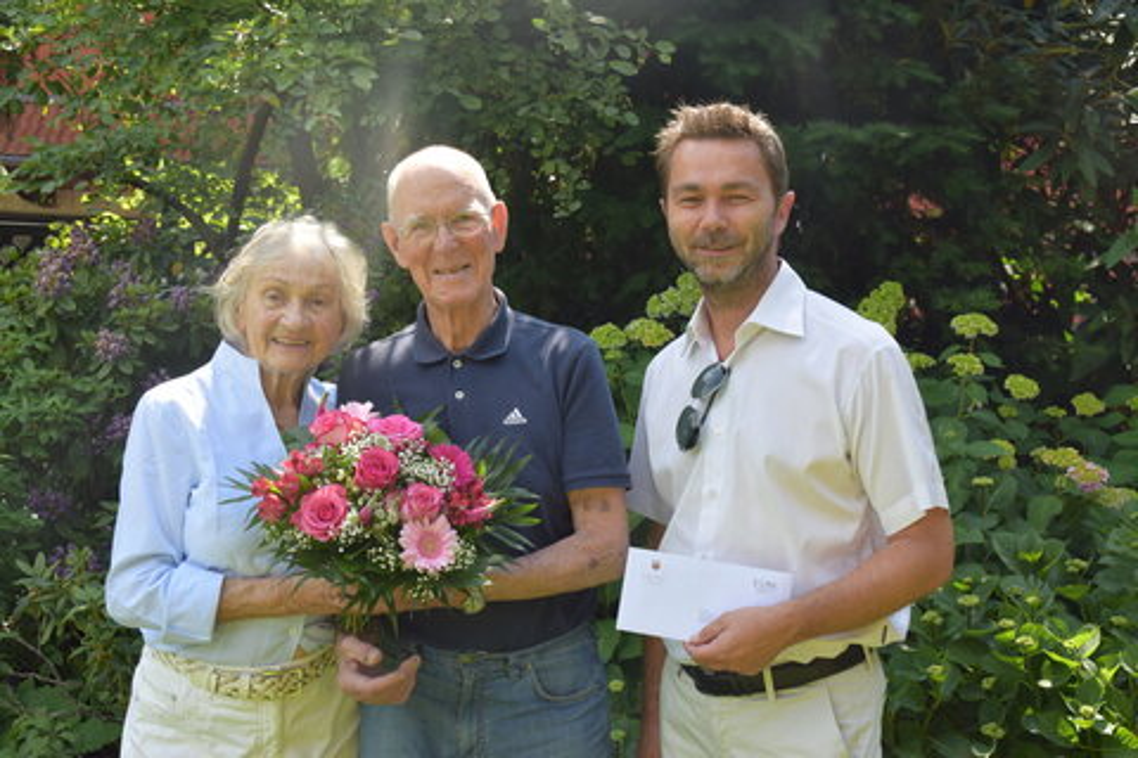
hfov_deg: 41.1
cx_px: 569
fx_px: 1517
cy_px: 379
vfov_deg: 28.1
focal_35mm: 48
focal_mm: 32
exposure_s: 1/250
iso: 360
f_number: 8
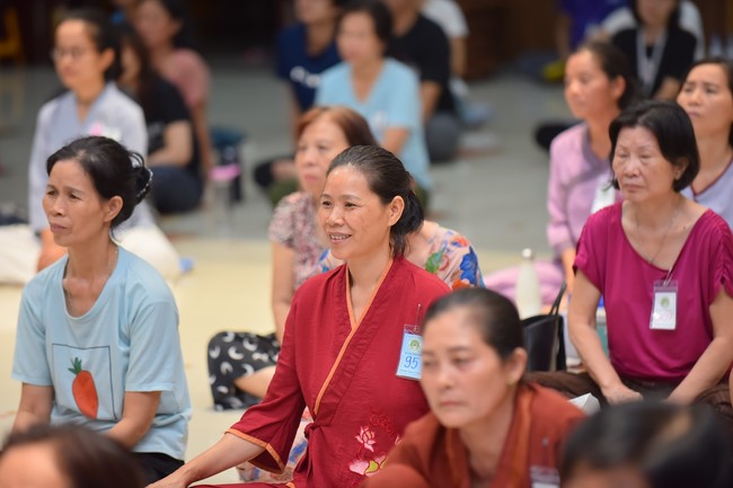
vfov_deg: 8.6
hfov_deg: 12.8
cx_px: 366
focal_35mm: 160
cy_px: 244
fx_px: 3257
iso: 800
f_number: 2.8
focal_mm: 160
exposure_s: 1/125
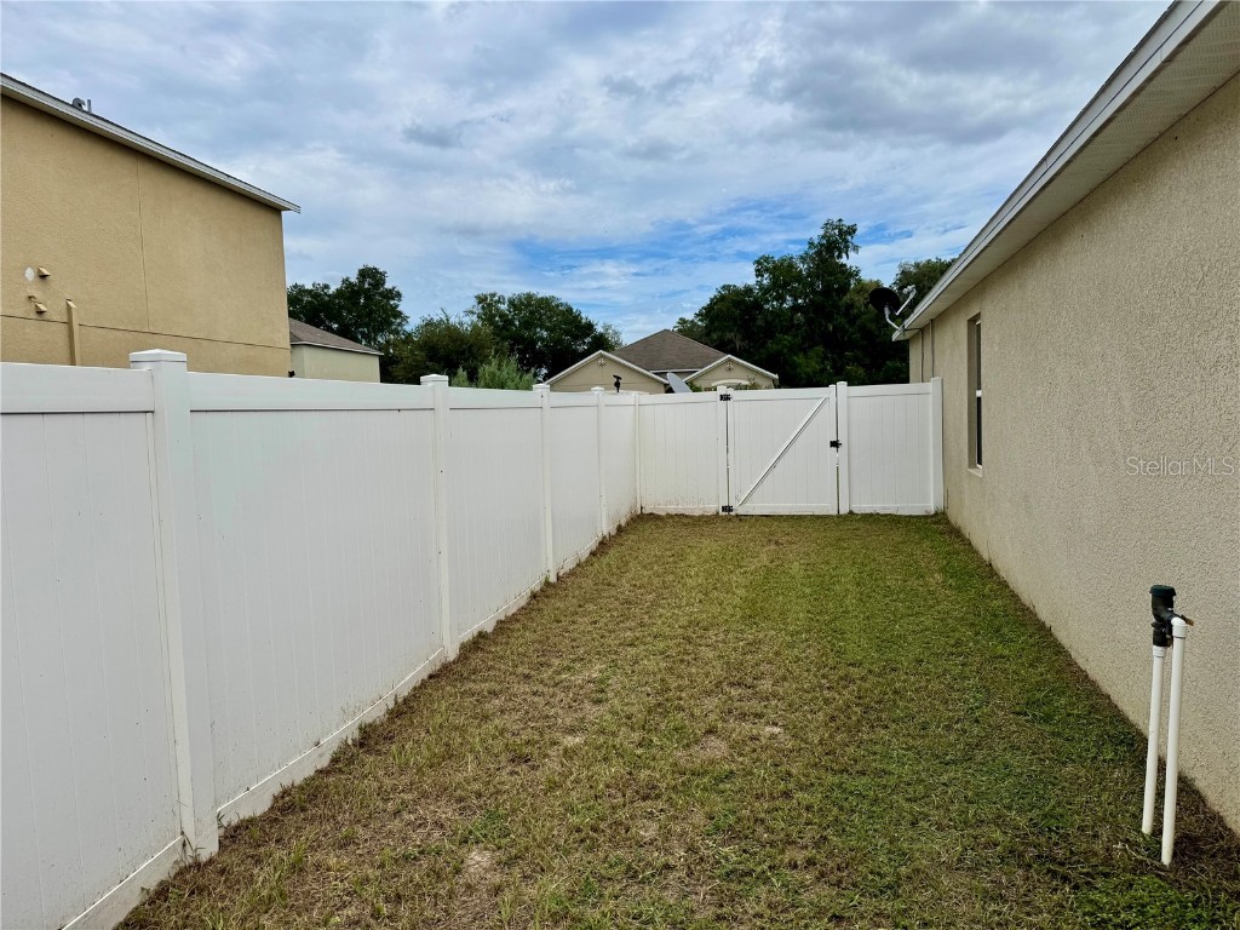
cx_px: 620
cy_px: 465
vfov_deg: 56.8
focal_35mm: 24
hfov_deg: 71.6
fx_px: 860
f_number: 1.78
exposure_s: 1/7092
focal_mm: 6.76
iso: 80
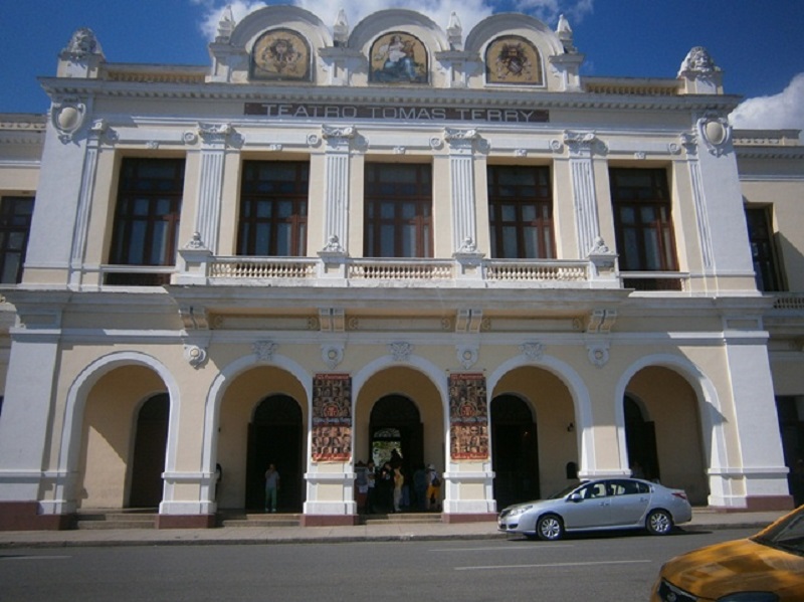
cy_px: 301
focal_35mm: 26
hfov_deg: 67.3
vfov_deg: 53.0
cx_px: 402
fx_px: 604
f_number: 2.8
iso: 80
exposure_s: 1/2000
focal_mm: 4.7
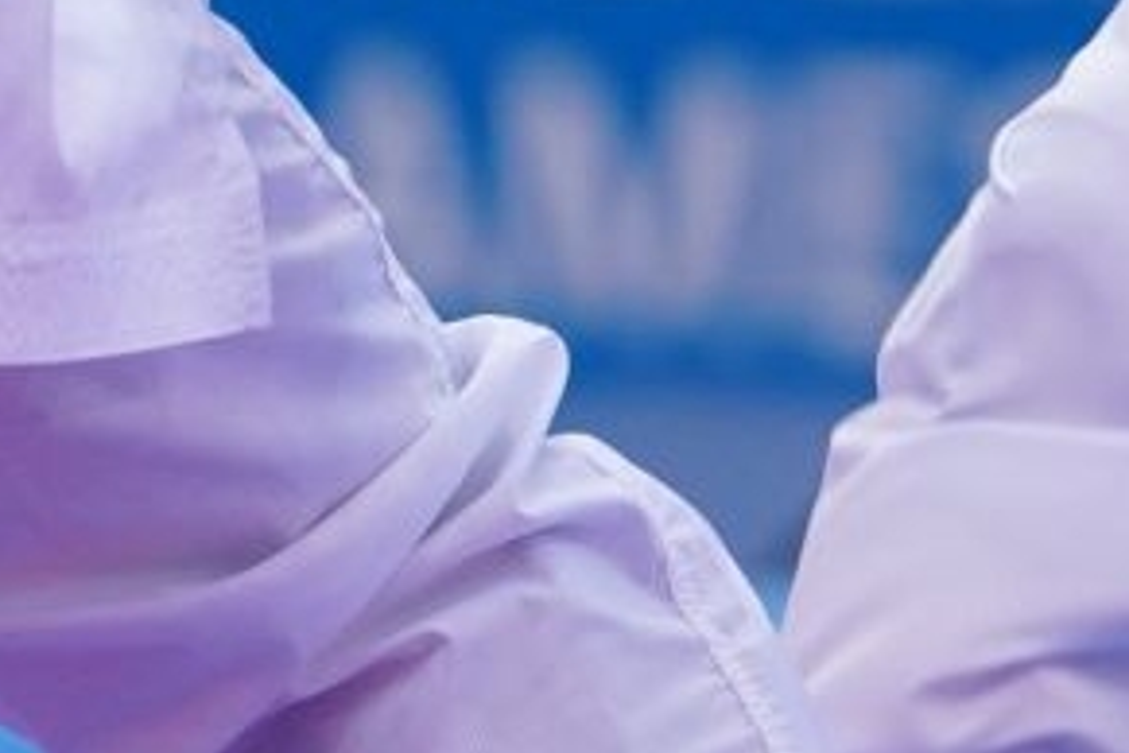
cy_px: -951
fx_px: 38791
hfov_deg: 1.7
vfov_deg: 1.1
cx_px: 1998
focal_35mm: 1237
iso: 1250
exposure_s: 1/1000
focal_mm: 200
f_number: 2.8
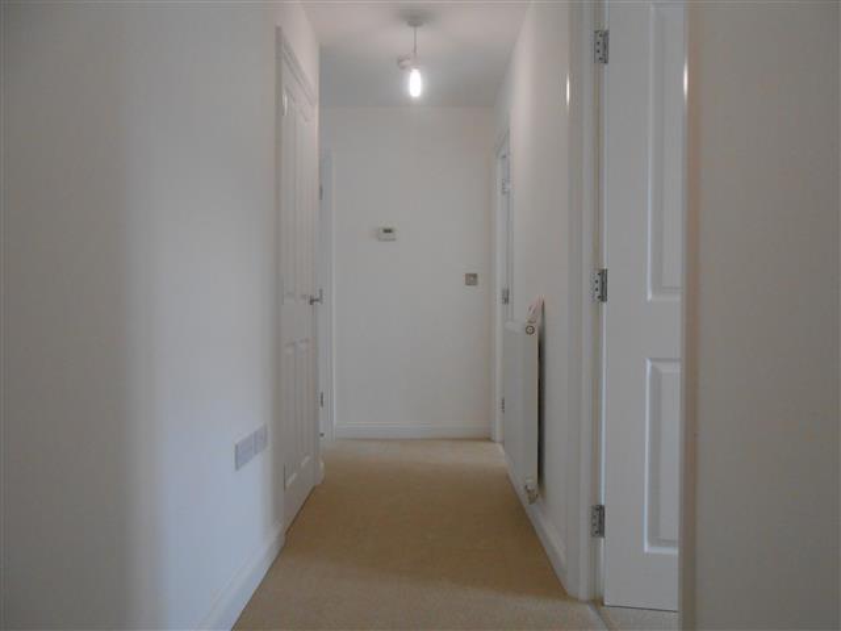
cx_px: 420
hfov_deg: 67.3
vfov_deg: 53.1
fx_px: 632
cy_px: 316
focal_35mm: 26
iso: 400
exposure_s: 1/125
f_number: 3.5
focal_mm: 4.6
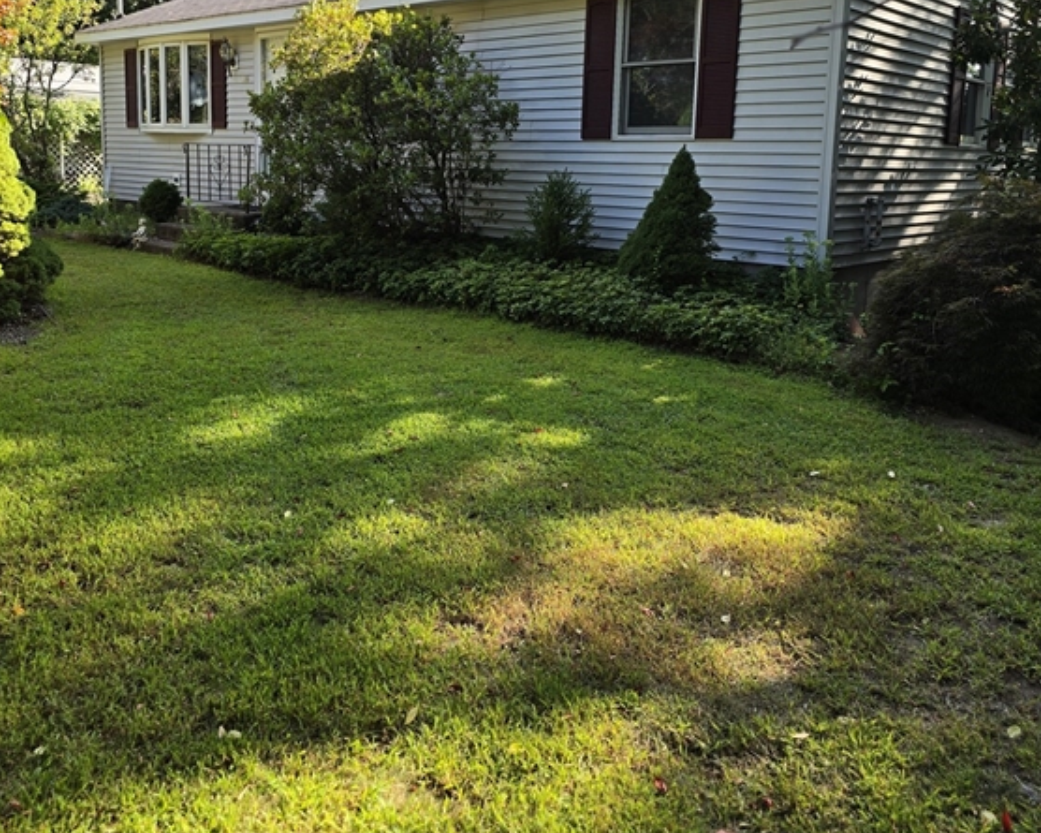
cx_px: 507
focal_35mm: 31
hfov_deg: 57.2
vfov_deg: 46.5
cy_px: 286
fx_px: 955
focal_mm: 6.3
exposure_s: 1/159
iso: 12
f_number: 1.7
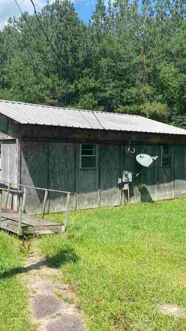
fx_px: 333
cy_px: 165
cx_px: 35
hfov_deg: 30.4
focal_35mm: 38
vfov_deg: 52.8
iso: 32
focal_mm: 4.25
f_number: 1.8
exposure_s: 1/1464
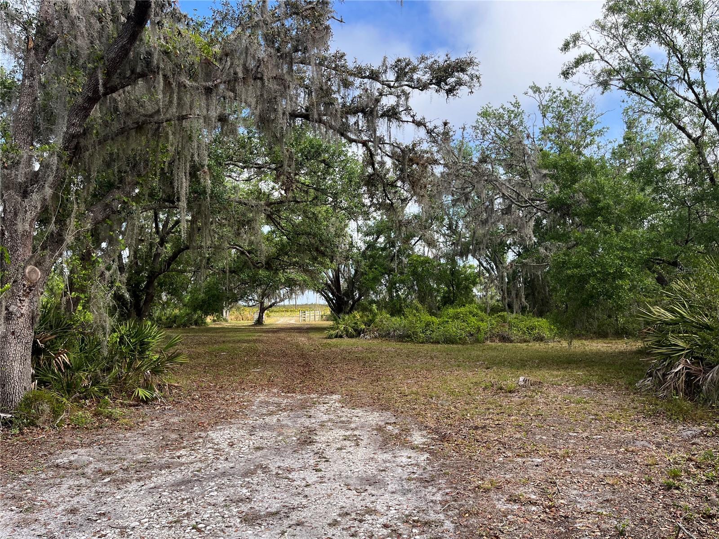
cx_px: 360
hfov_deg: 67.3
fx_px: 540
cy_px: 270
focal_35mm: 26
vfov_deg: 53.1
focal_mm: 5.1
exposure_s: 1/1422
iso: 50
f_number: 1.6
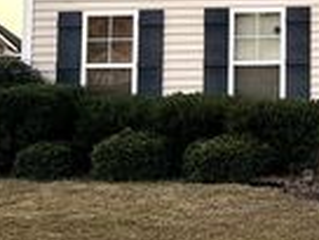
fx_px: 811
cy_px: 20
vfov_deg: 16.5
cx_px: 415
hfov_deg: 20.3
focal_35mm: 88
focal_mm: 6.76
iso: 80
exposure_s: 1/180
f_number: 1.78
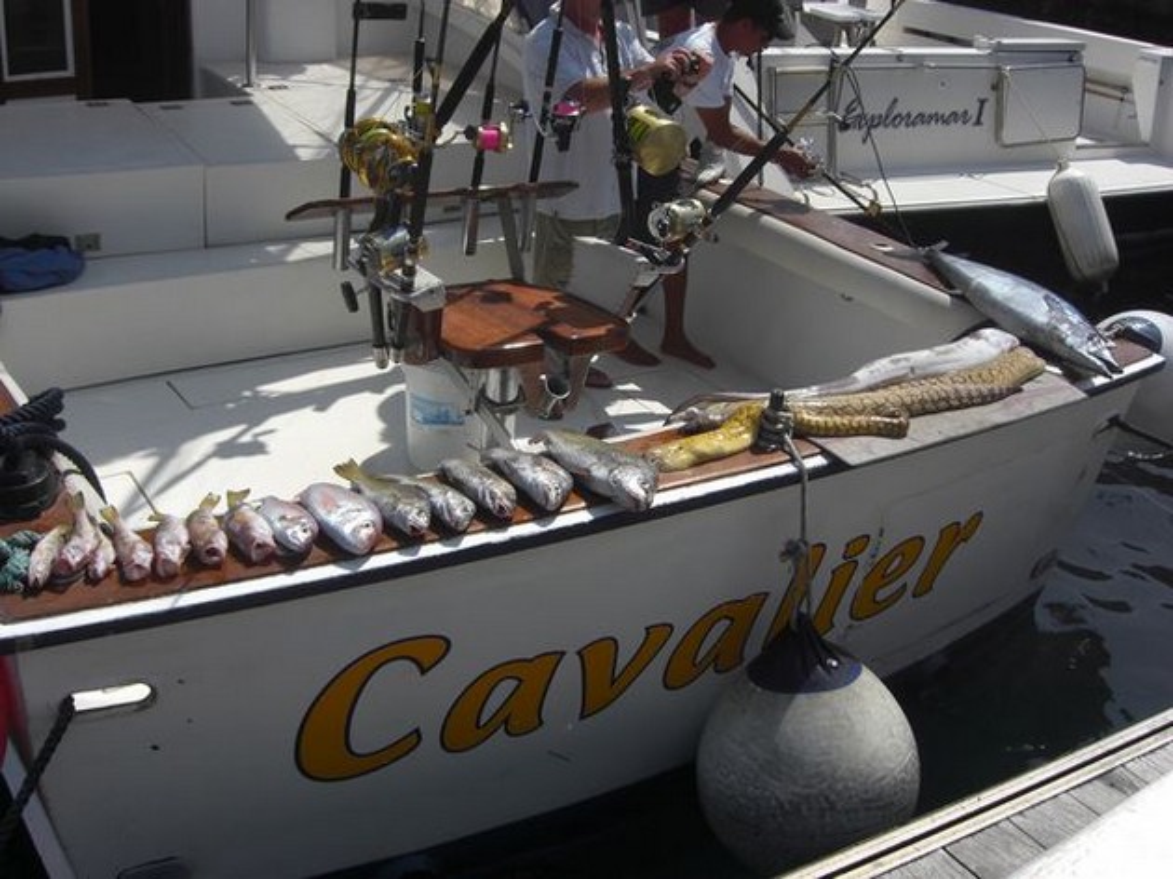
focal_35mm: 38
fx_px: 1287
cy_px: 440
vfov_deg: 37.7
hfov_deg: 49.0
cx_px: 586
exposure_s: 1/320
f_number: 8
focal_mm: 7.9
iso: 80
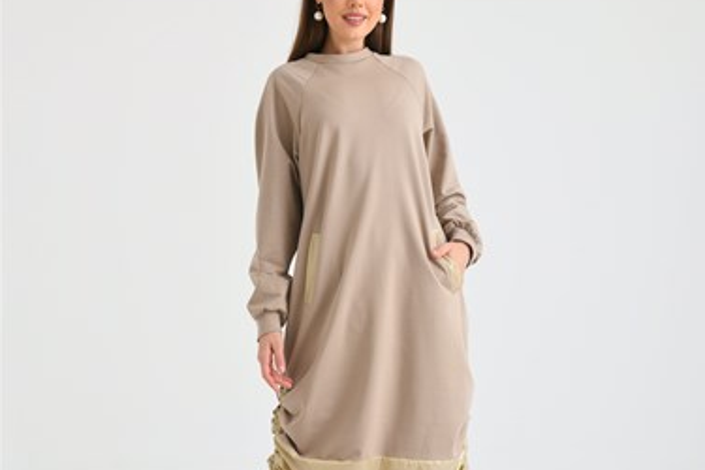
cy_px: 387
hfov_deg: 28.8
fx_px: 1371
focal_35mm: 70
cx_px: 355
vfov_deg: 19.2
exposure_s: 1/125
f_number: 5.6
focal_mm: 46
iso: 100
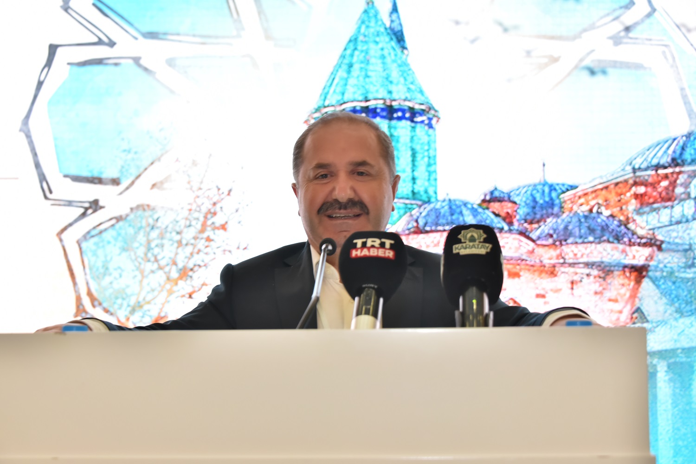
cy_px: 232
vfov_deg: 23.4
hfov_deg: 34.5
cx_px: 348
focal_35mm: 58
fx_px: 1122
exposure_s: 1/40
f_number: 5.6
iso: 2000
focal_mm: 58
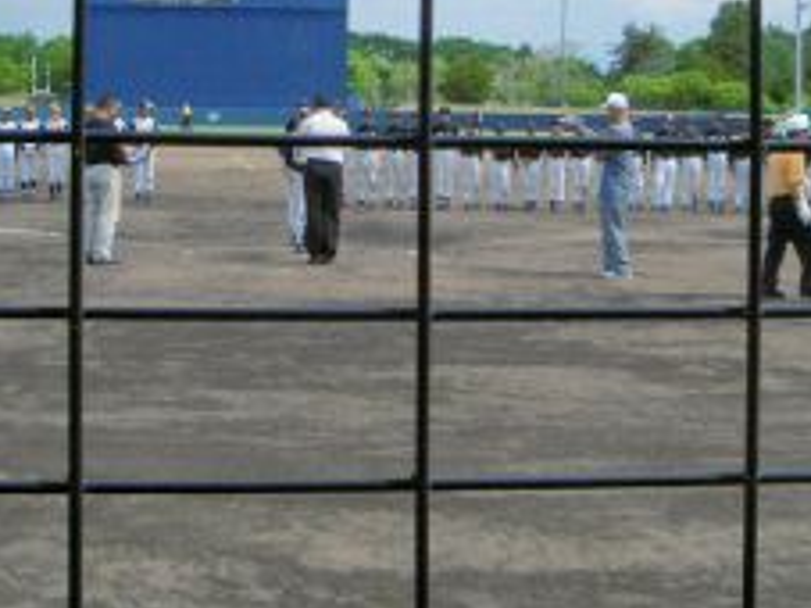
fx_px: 1850
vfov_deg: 18.3
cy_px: 50
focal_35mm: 79
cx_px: 364
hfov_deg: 24.7
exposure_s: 1/1250
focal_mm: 5.8
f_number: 4.3
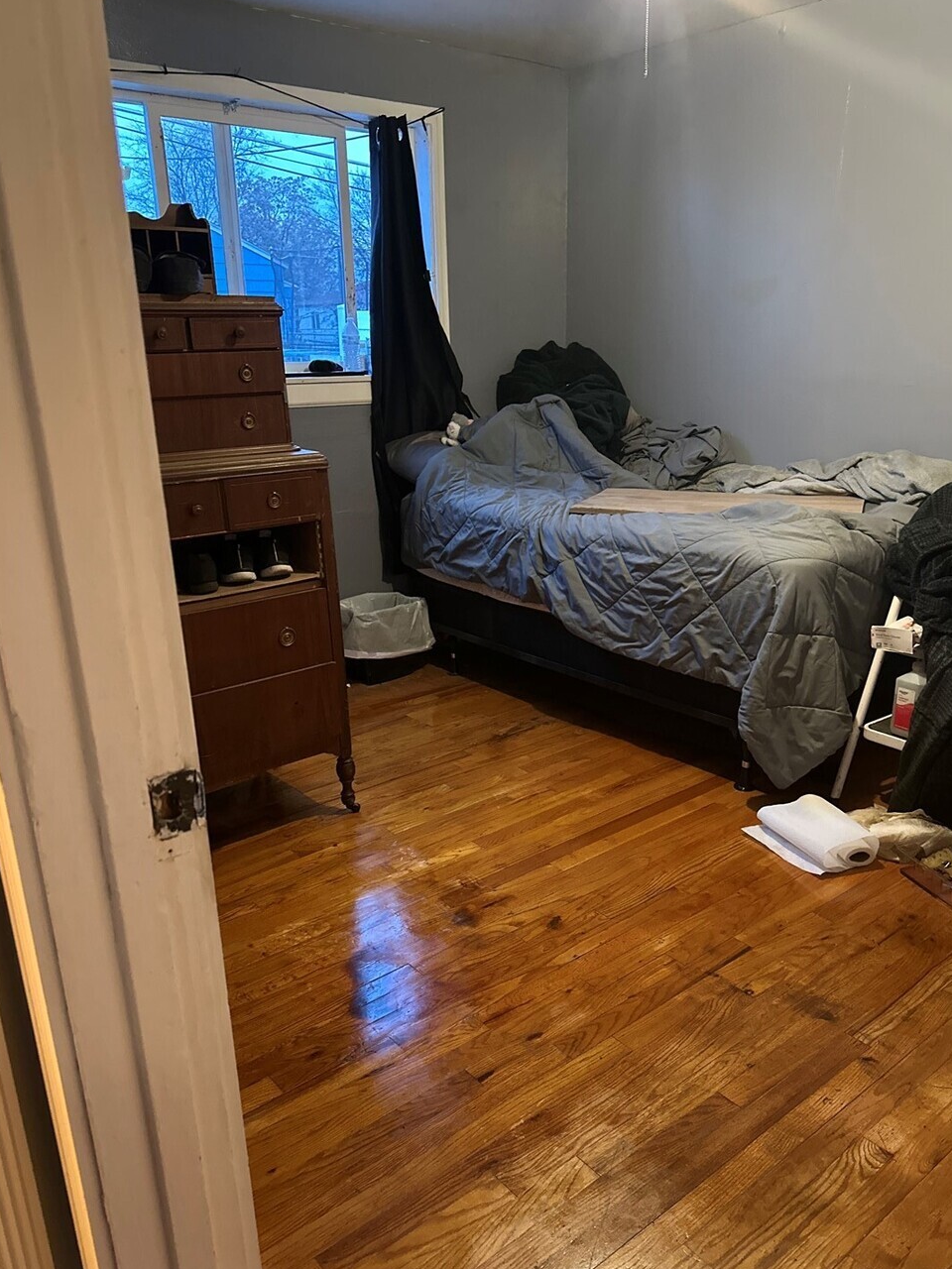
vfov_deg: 65.2
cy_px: 687
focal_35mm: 27
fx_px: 990
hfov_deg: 51.3
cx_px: 515
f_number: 1.78
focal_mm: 6.86
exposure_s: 1/40
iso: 1000
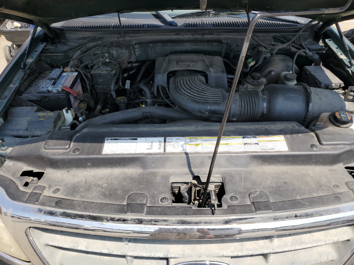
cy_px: 132
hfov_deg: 67.3
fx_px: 266
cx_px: 177
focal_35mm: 26
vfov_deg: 53.1
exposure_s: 1/1667
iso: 50
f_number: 1.5
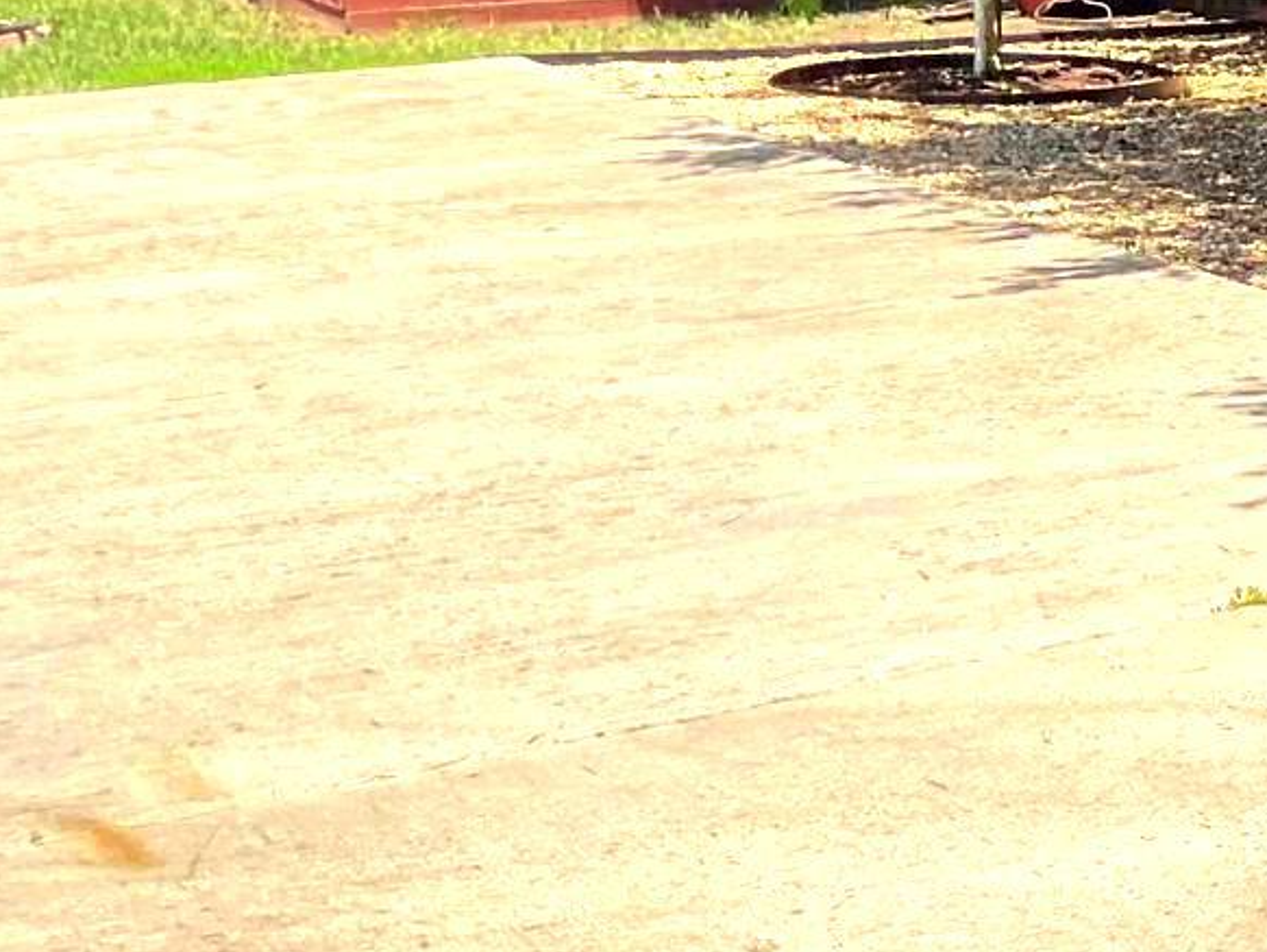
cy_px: 63
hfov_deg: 16.5
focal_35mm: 102
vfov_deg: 14.3
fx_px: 3735
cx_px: 2186
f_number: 1.8
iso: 16
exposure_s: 1/1121
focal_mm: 3
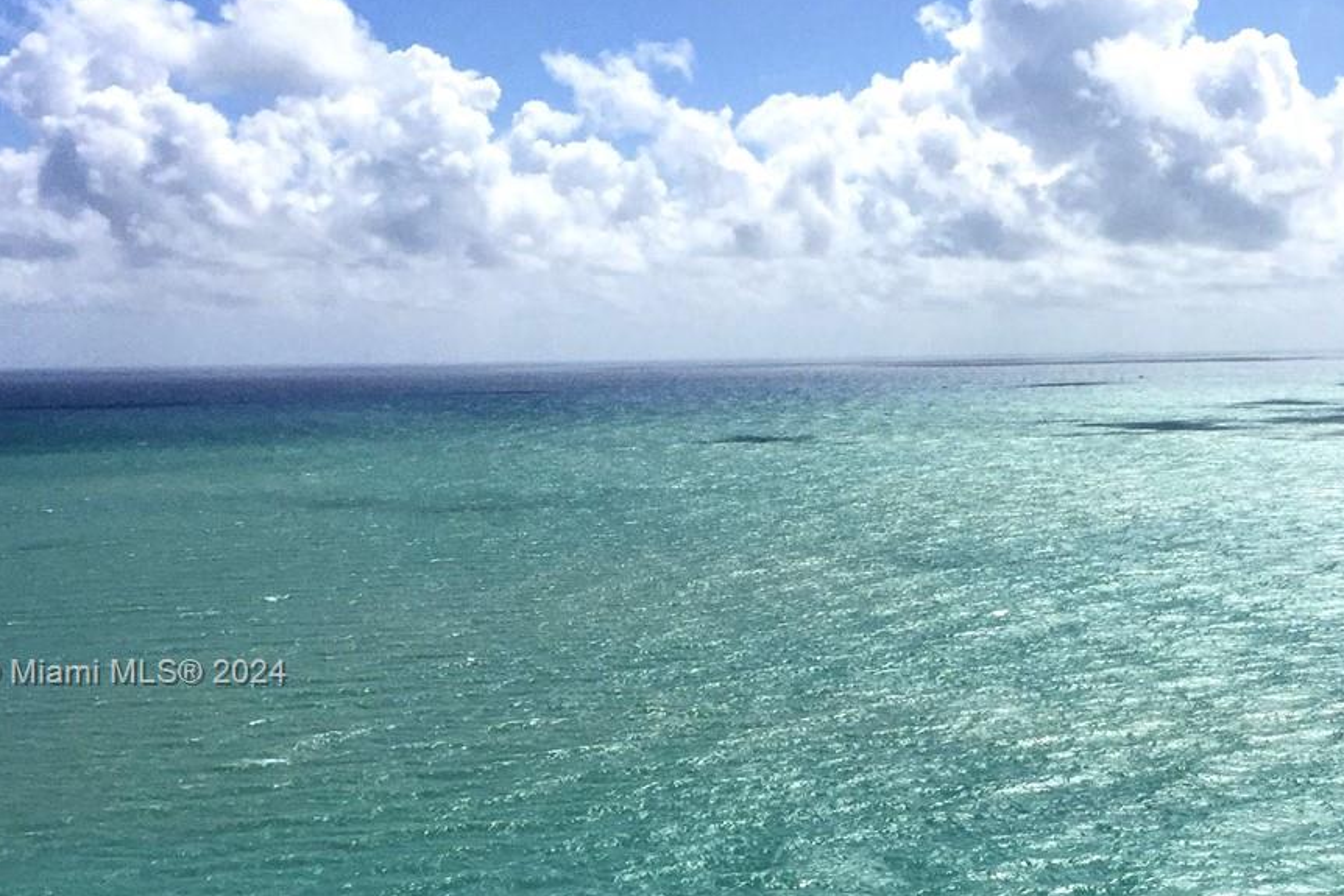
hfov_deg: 34.7
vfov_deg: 23.9
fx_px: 2091
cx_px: 1035
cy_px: 675
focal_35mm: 56
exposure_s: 1/9901
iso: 32
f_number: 2.2
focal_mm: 4.15
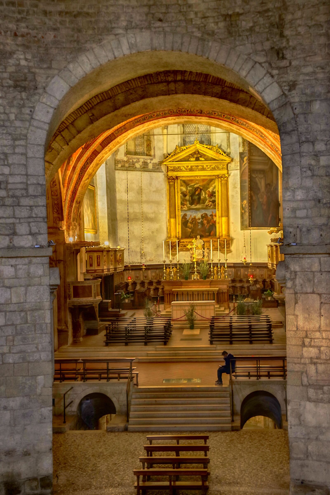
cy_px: 248
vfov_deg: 36.9
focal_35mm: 54
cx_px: 165
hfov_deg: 25.1
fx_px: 742
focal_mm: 36.25
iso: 1600
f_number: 3.5
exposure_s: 1/30
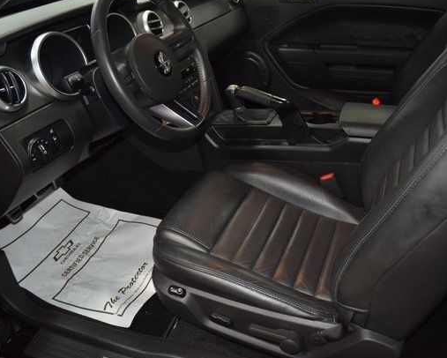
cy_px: 179
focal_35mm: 32
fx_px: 424
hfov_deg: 55.6
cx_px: 237
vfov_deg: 45.8
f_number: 3.5
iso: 2000
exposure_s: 1/100
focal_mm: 18
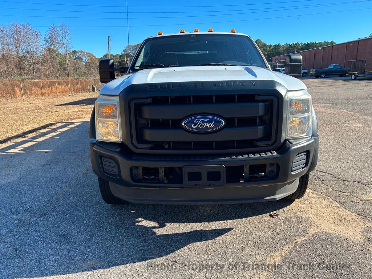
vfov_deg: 53.1
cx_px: 186
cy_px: 140
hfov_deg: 67.3
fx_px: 279
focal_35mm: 26
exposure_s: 1/1724
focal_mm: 5.7
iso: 50
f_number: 1.5
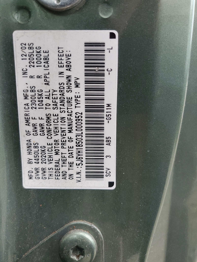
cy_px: 131
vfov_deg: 67.3
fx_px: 197
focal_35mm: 26
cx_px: 98
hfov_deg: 53.1
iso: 59
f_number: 1.5
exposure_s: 1/120
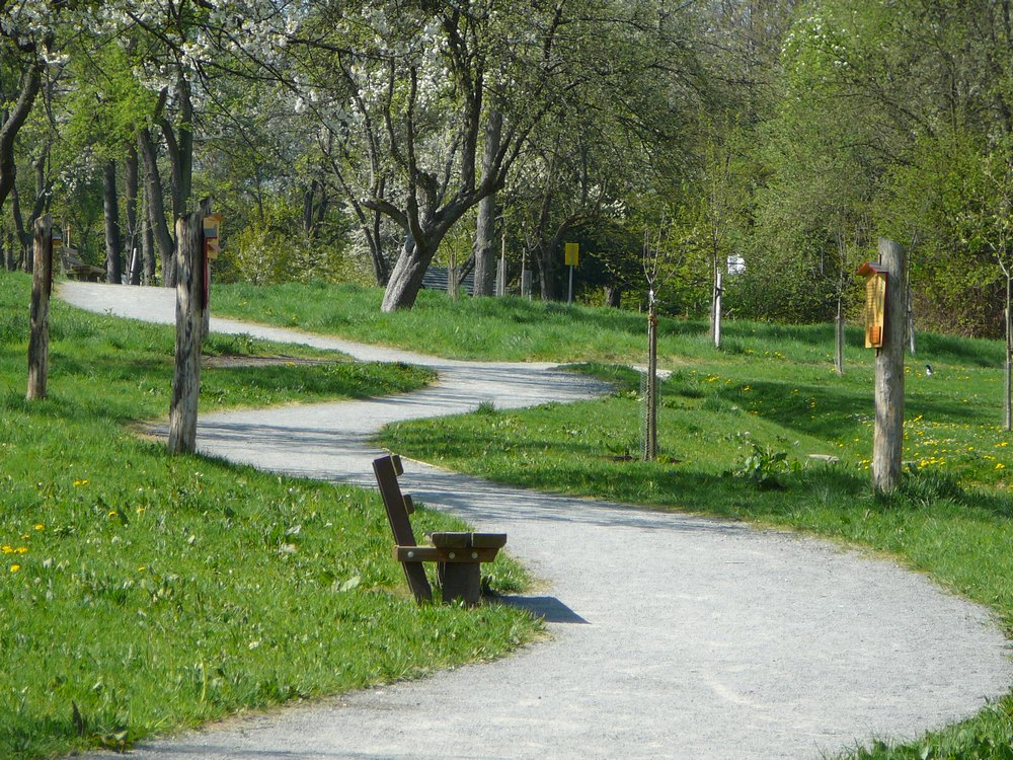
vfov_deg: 7.3
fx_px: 5970
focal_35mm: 204
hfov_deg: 9.7
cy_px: 380
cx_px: 506
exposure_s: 1/400
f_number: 4.1
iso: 80
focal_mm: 30.3
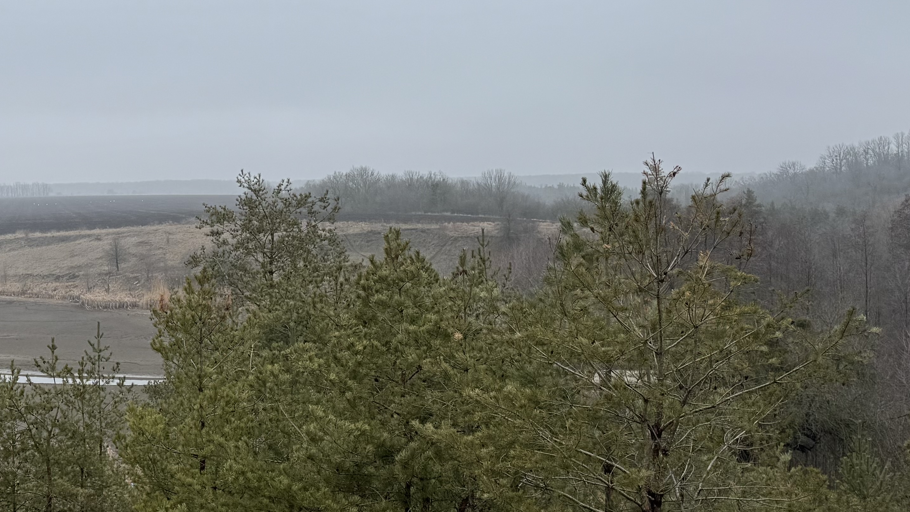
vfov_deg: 23.1
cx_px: 109
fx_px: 1255
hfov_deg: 37.5
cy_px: 248
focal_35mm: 52
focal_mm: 6.76
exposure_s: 1/1285
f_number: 1.78
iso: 80
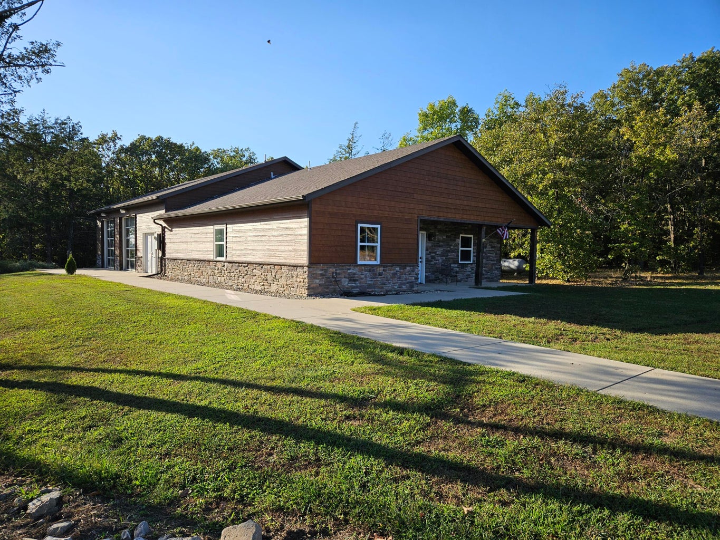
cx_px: 360
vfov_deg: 58.9
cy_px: 270
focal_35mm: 23
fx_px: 478
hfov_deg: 73.9
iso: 25
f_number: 1.8
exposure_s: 1/1129
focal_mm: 5.4
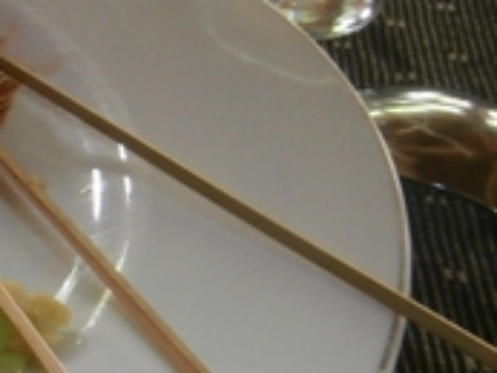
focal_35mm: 83
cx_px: -319
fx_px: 1193
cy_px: 273
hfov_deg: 19.4
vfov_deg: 17.7
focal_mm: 4.2
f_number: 3
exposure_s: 1/30
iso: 200
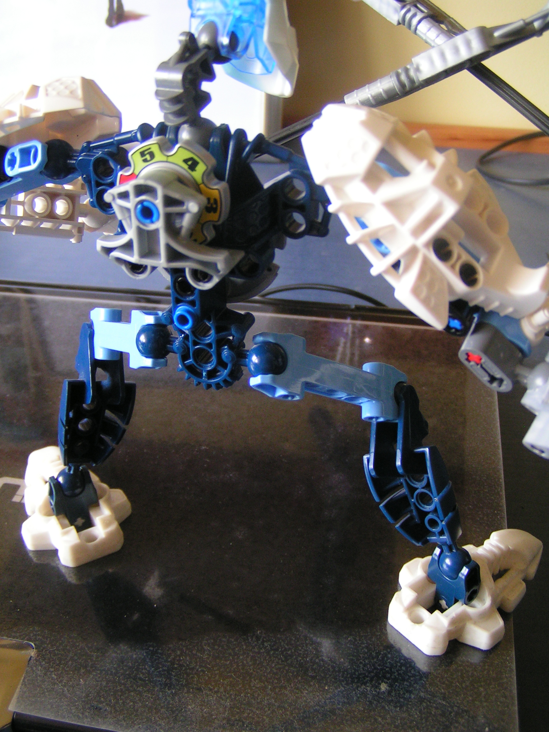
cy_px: 366
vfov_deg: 49.0
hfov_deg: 37.7
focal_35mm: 38
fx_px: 804
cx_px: 274
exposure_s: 1/40
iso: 125
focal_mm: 5.8
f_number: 2.8
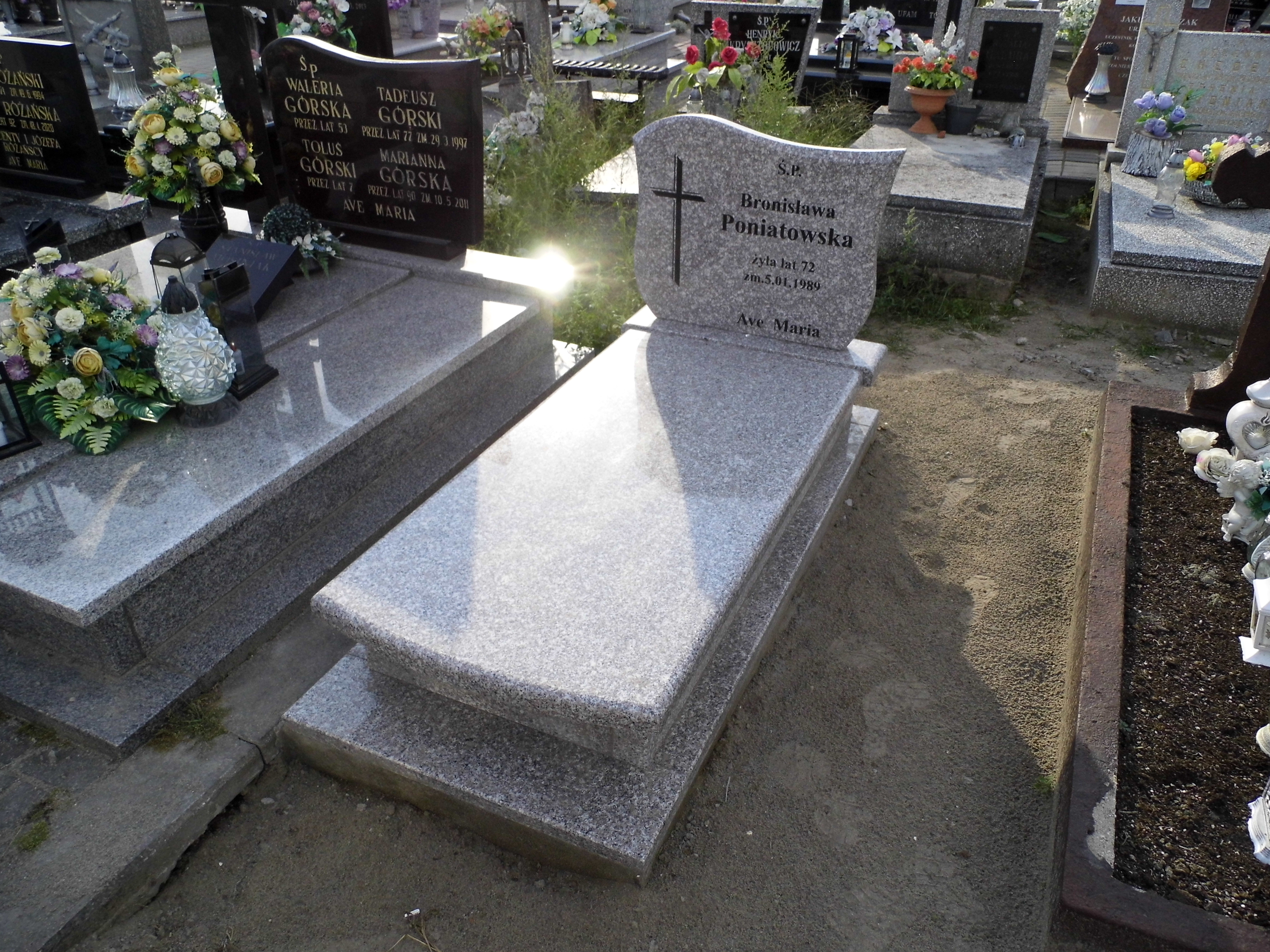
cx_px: 635
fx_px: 917
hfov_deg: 69.4
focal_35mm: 25
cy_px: 476
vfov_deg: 54.9
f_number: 3.1
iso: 100
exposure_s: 1/800
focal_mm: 4.5
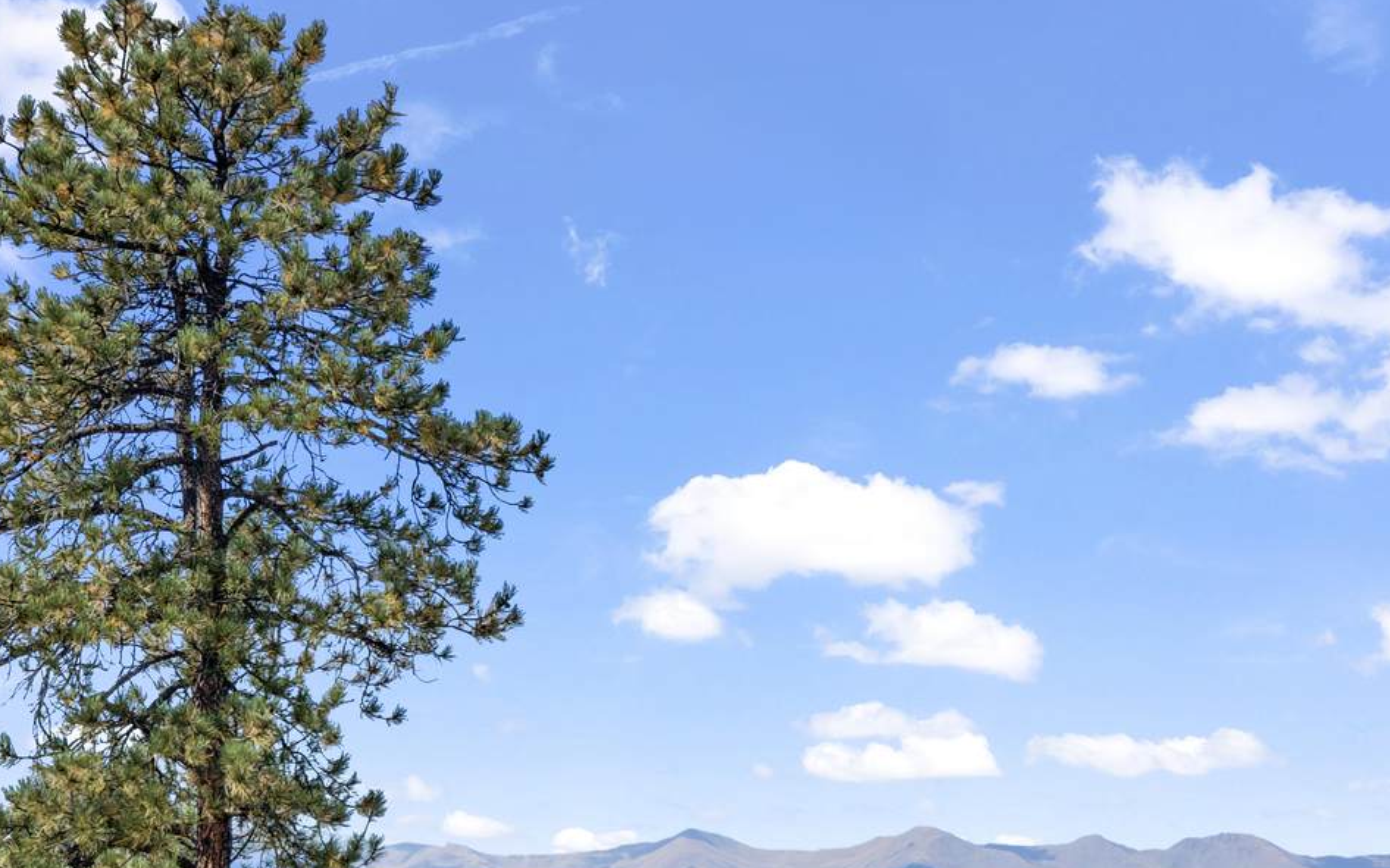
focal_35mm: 99
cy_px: 627
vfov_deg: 13.2
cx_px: 738
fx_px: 3750
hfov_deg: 21.0
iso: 25
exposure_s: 1/1500
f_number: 2.4
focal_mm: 7
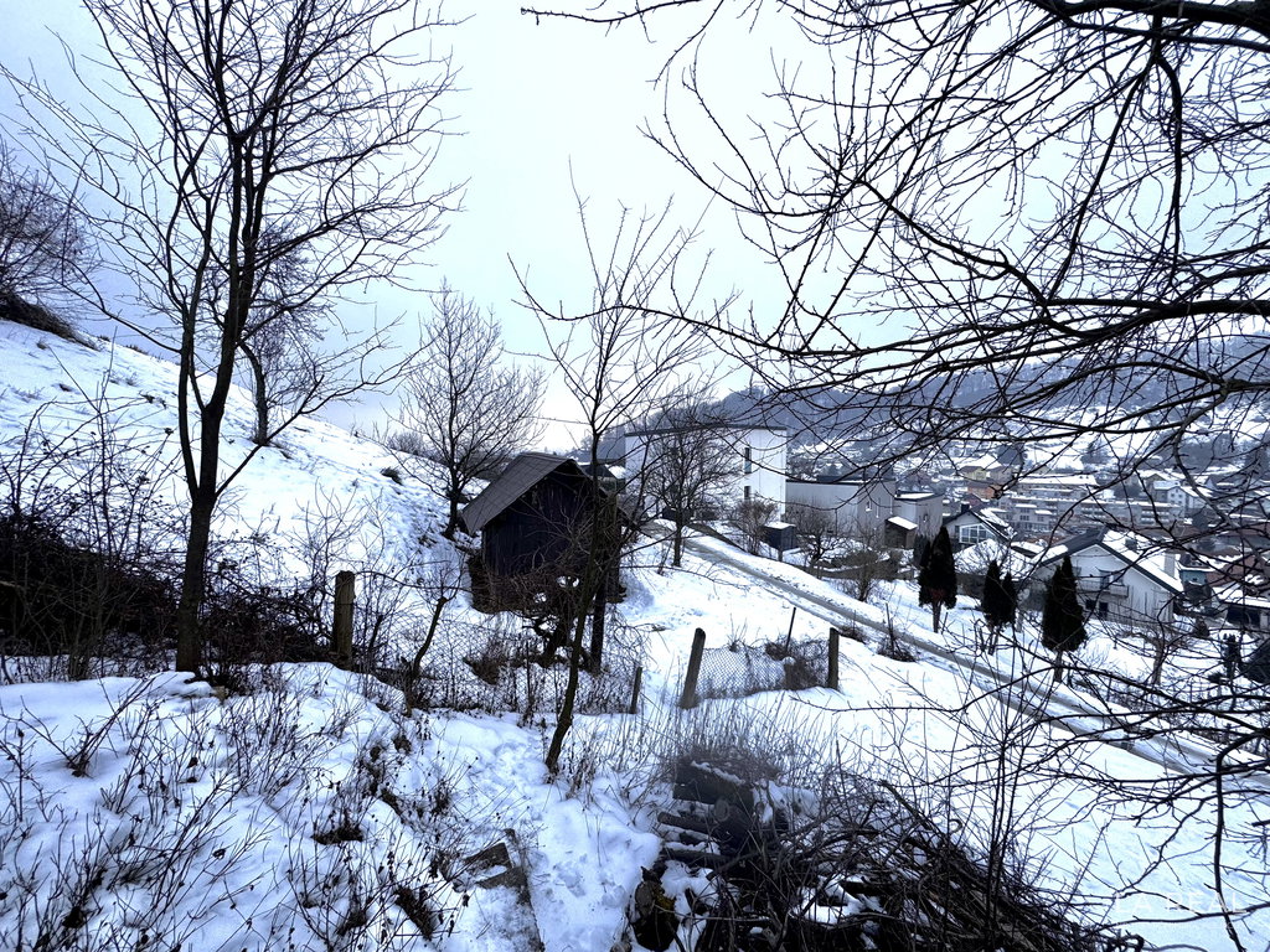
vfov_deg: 85.7
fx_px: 514
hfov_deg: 102.1
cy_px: 476
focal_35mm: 14
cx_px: 635
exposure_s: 1/541
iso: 40
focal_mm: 2.22
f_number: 2.2
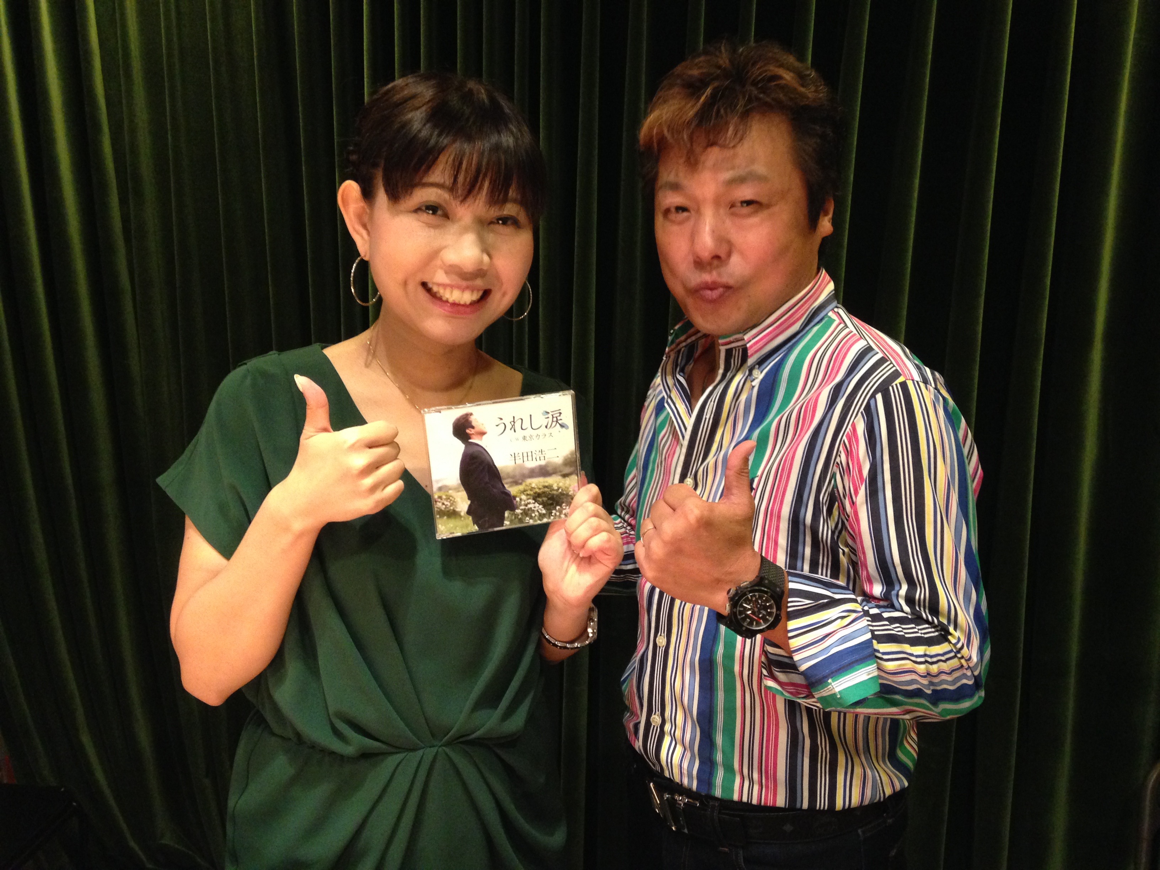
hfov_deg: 55.4
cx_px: 580
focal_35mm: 33
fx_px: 1106
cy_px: 435
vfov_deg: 42.9
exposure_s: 1/20
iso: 320
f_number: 2.4
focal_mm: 4.12
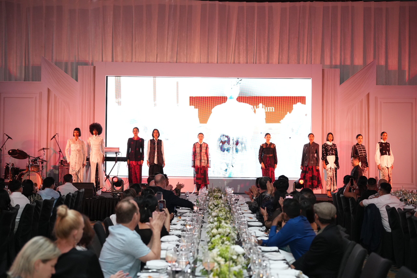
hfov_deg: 28.9
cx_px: 208
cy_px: 139
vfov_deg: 19.5
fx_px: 810
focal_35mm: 70
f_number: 4
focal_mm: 69.9
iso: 4000
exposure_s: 1/125
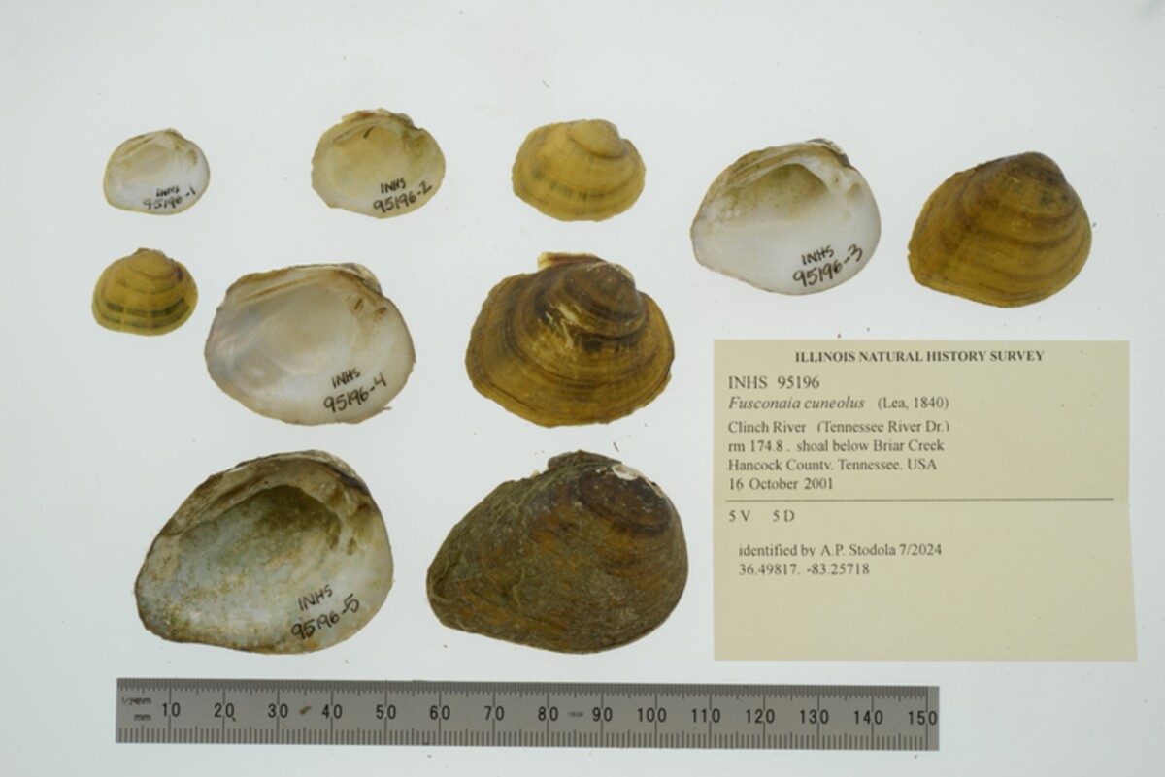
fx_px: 1942
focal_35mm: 60
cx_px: 582
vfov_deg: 22.6
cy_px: 388
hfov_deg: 33.4
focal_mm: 60
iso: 100
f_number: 32
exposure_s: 1/10
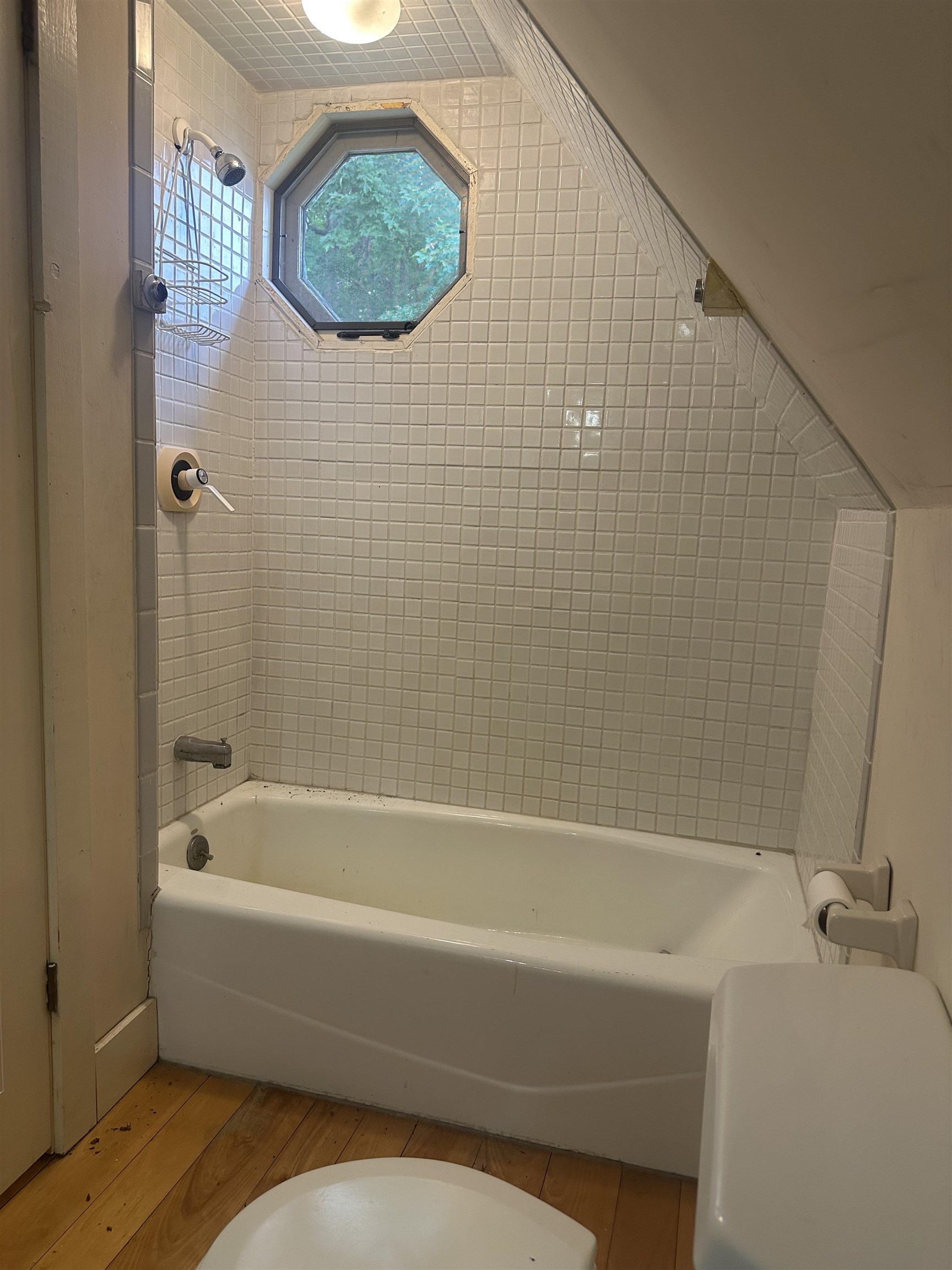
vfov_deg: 71.6
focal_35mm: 24
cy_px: 635
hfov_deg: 56.8
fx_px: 880
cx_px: 476
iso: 125
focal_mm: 6.86
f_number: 1.78
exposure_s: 1/60
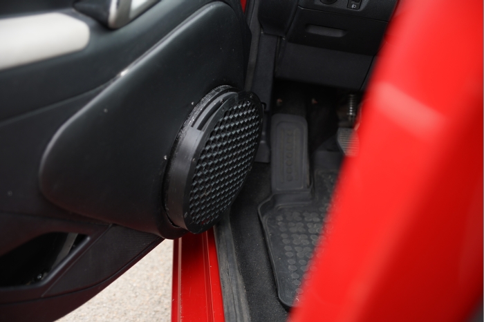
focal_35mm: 45
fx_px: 605
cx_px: 242
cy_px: 161
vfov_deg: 29.8
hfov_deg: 43.6
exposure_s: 1/160
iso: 320
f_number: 2.8
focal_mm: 45
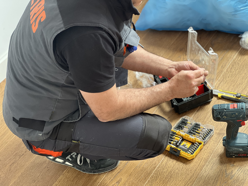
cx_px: 124
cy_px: 93
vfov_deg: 19.1
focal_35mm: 77
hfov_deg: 25.3
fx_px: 552
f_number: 2.8
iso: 250
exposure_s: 1/97
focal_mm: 9
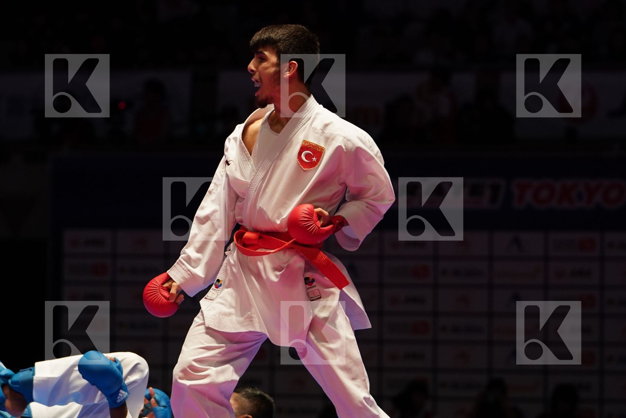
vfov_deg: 9.1
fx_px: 2608
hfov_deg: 13.7
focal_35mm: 150
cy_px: 209
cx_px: 313
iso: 1250
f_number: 2.8
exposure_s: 1/1000
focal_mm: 100
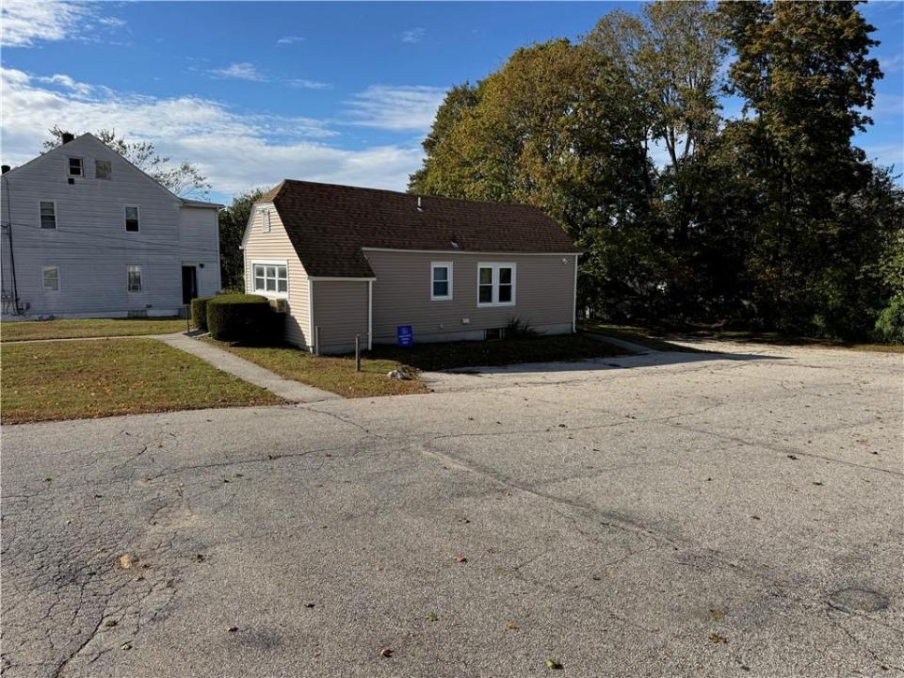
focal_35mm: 24
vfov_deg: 56.8
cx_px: 452
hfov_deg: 71.6
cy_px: 339
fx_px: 627
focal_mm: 6.76
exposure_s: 1/4950
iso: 80
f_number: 1.78
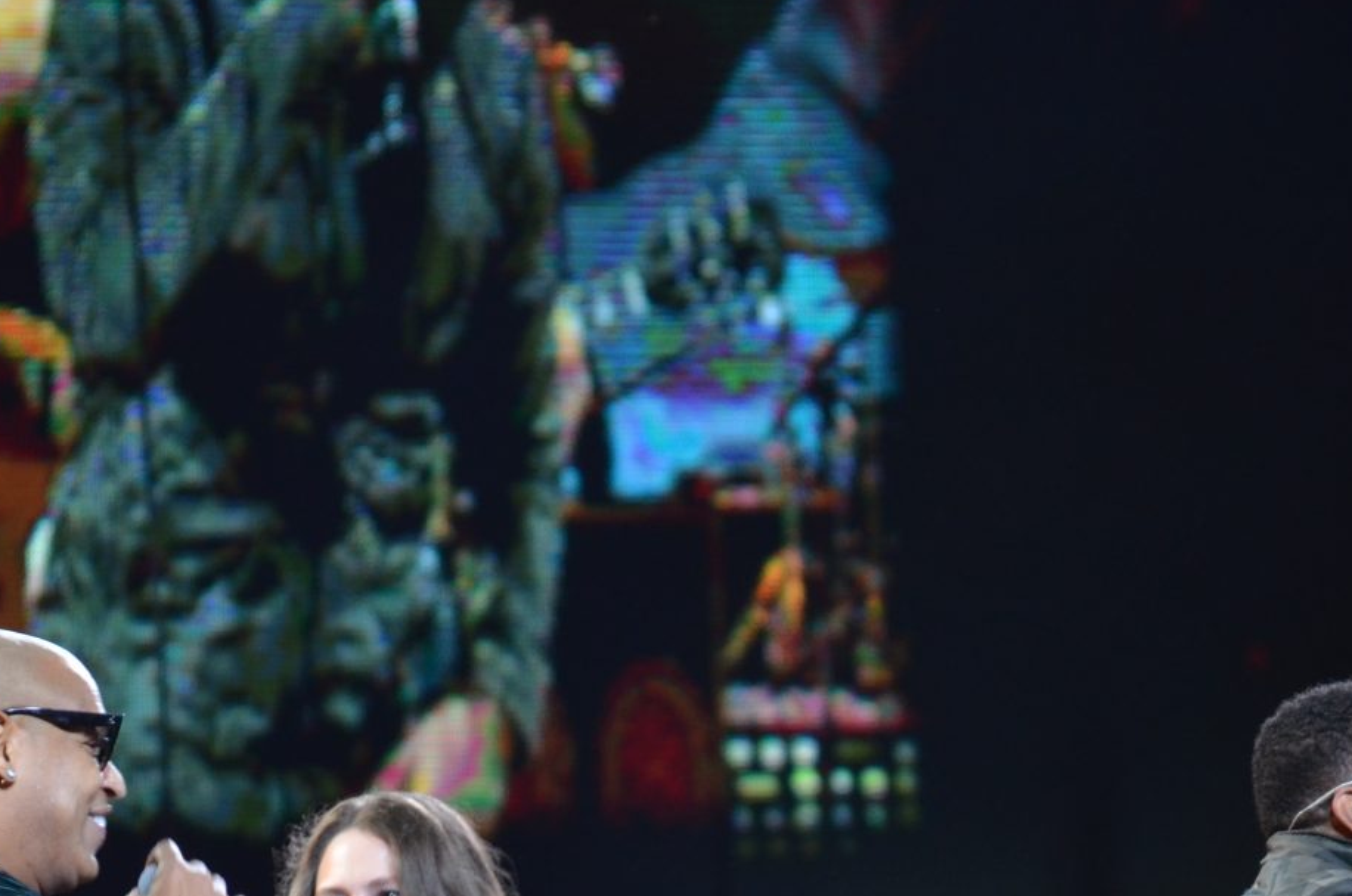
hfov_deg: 4.9
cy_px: 939
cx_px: 474
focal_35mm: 419
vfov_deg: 3.3
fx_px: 15710
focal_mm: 125
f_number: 4.8
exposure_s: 1/125
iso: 800
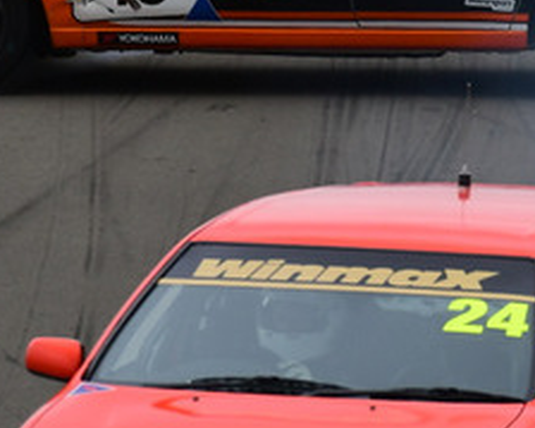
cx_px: 272
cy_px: -84
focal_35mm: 2514
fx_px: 39789
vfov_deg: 0.6
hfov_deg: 0.8
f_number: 11
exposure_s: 1/640
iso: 500
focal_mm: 500
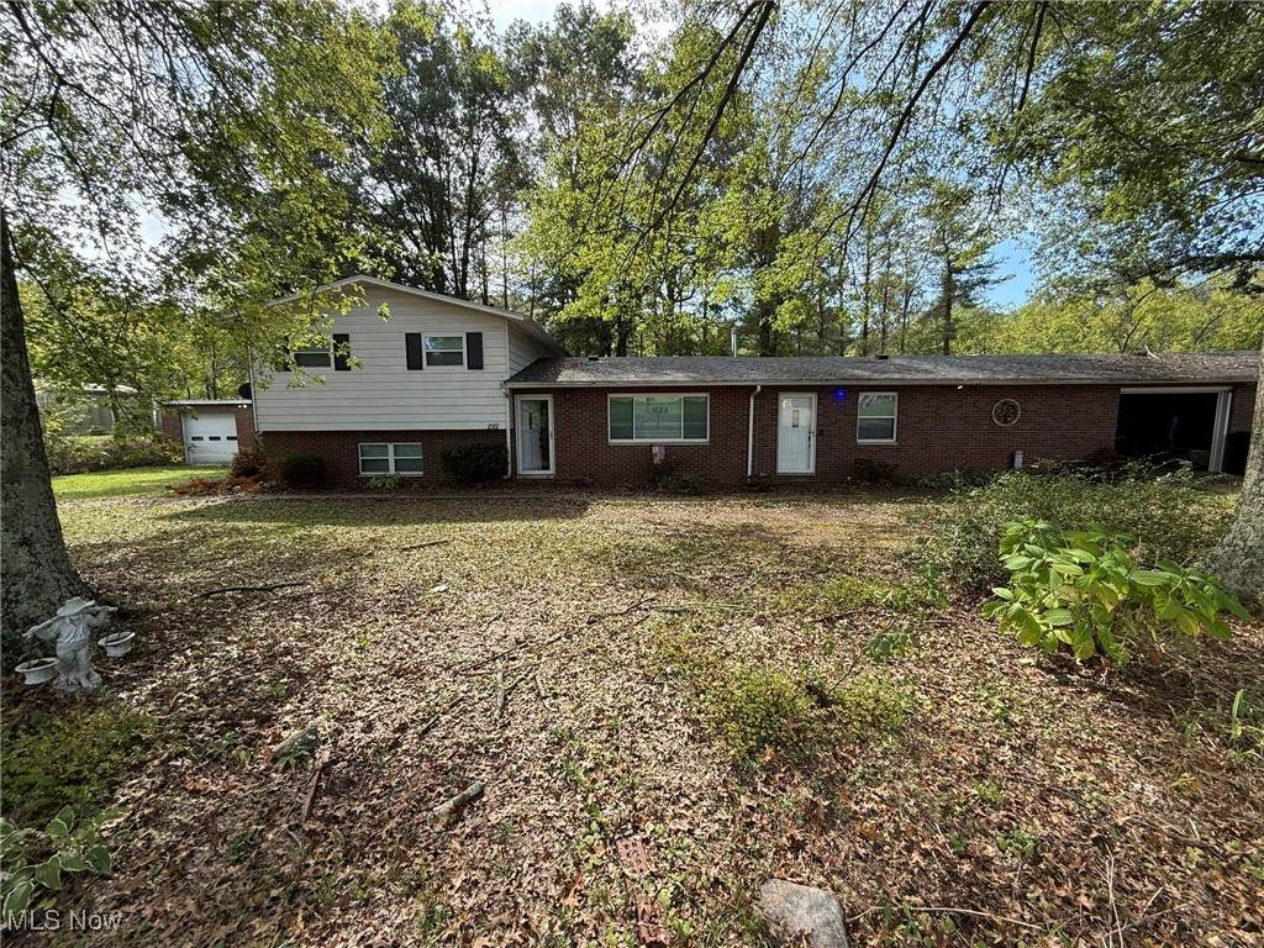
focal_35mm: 14
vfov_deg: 85.7
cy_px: 474
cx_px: 632
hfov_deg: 102.1
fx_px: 511
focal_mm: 2.22
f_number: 2.2
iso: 50
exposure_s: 1/324
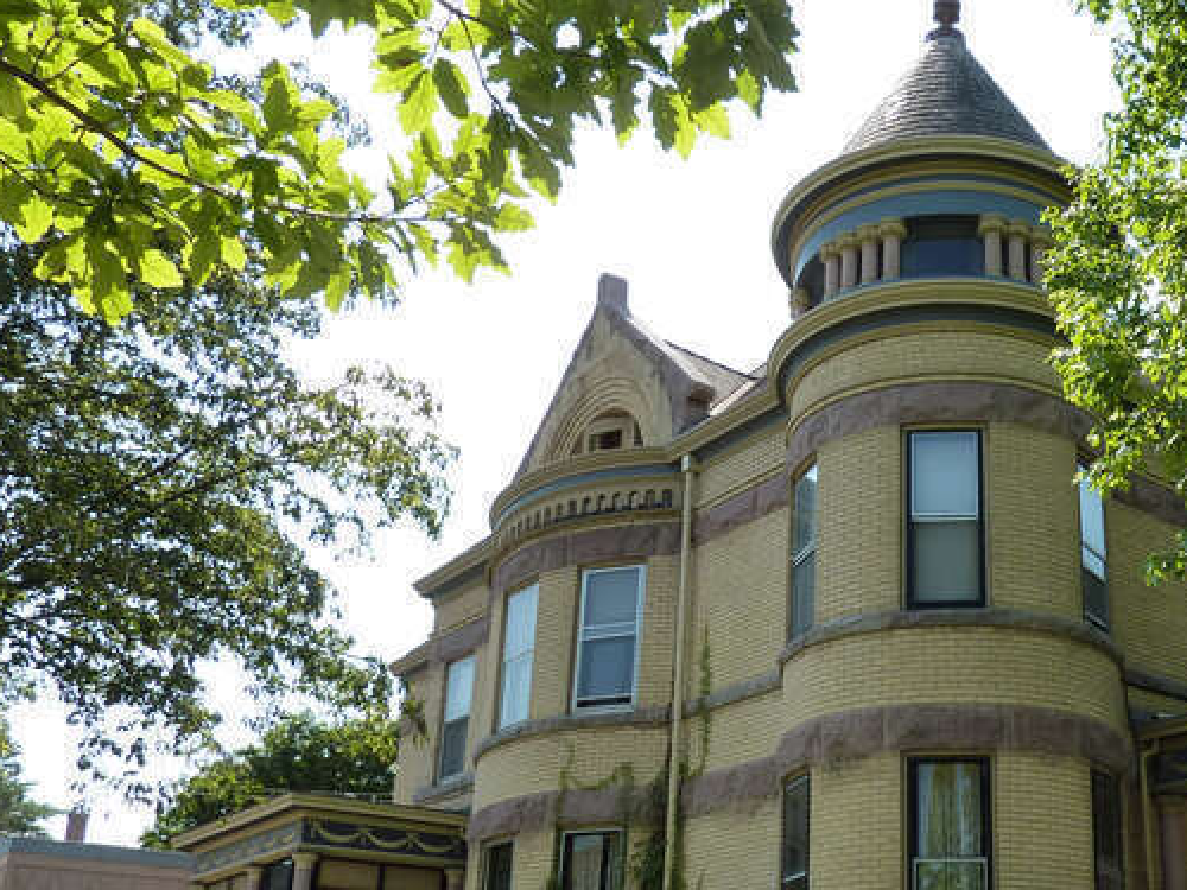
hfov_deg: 44.7
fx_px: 1372
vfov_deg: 35.6
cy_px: 596
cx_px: 938
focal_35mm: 40
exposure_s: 1/320
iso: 125
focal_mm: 4.1
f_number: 4
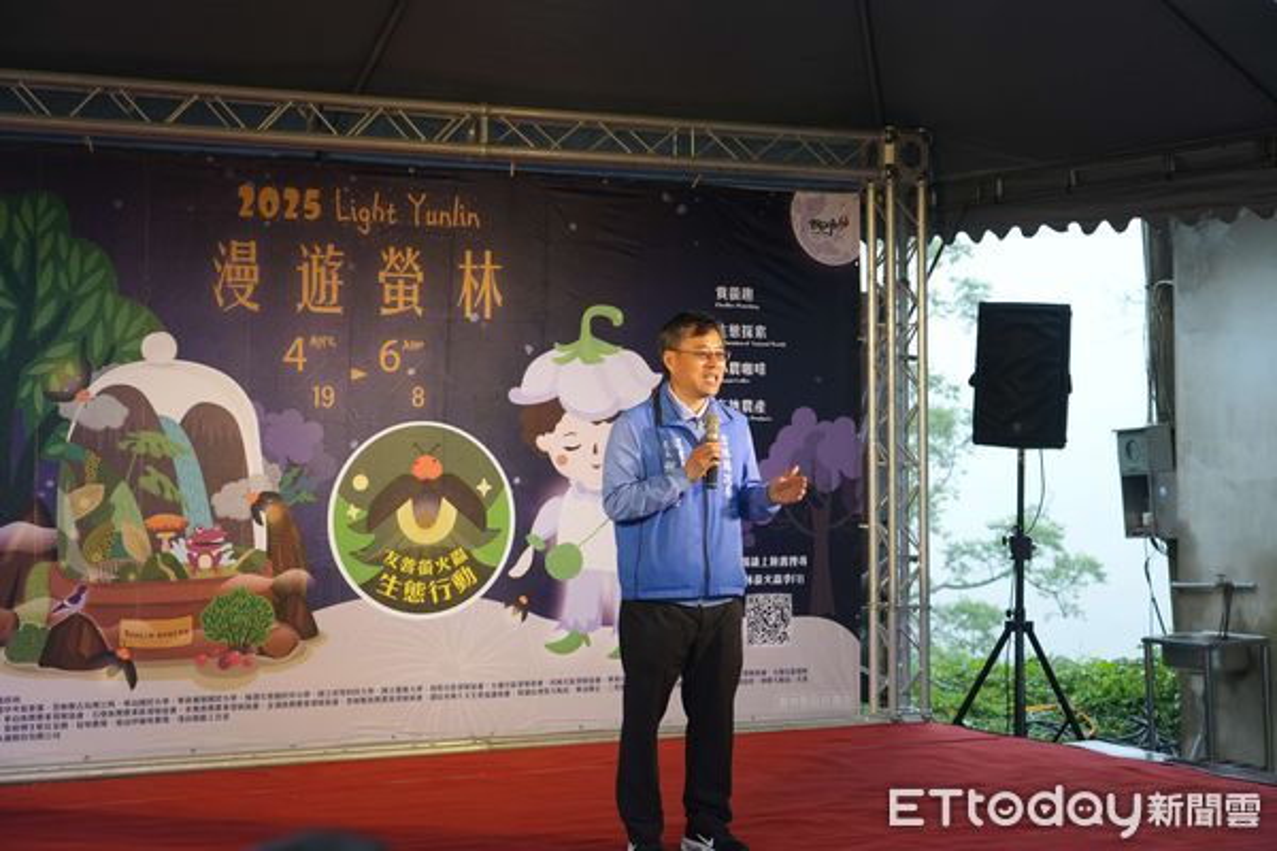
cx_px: 638
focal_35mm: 59
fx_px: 2093
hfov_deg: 33.9
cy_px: 426
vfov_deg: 23.0
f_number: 4
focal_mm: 59
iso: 800
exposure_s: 1/250
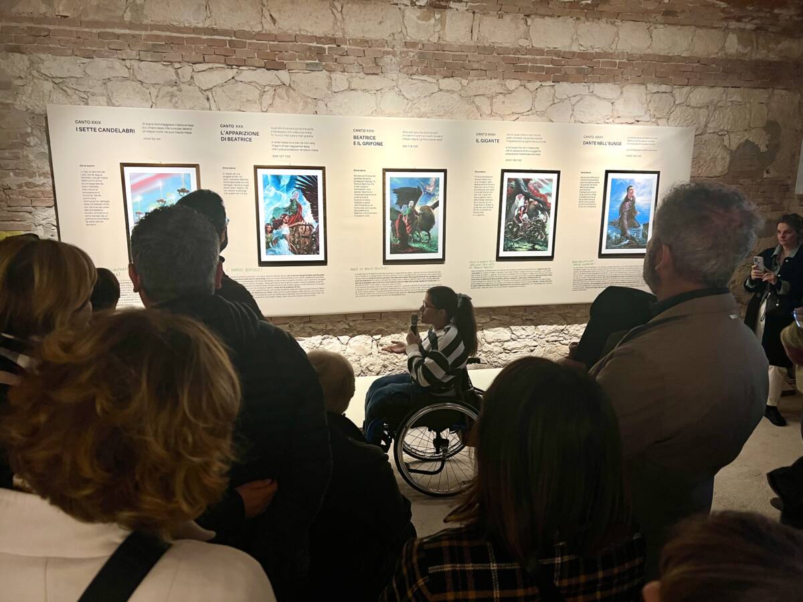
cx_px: 402
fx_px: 603
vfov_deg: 53.1
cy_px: 301
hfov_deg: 67.3
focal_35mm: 26
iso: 100
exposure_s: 1/50
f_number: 1.5
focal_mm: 5.7
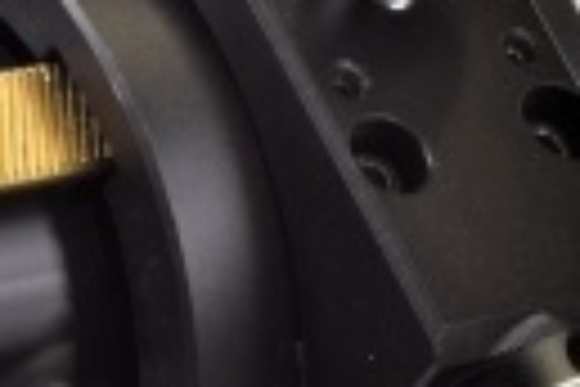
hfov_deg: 5.3
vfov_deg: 3.6
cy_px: 40
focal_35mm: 387
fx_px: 6235
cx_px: 238
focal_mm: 52
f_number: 20
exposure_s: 1/4
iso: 200
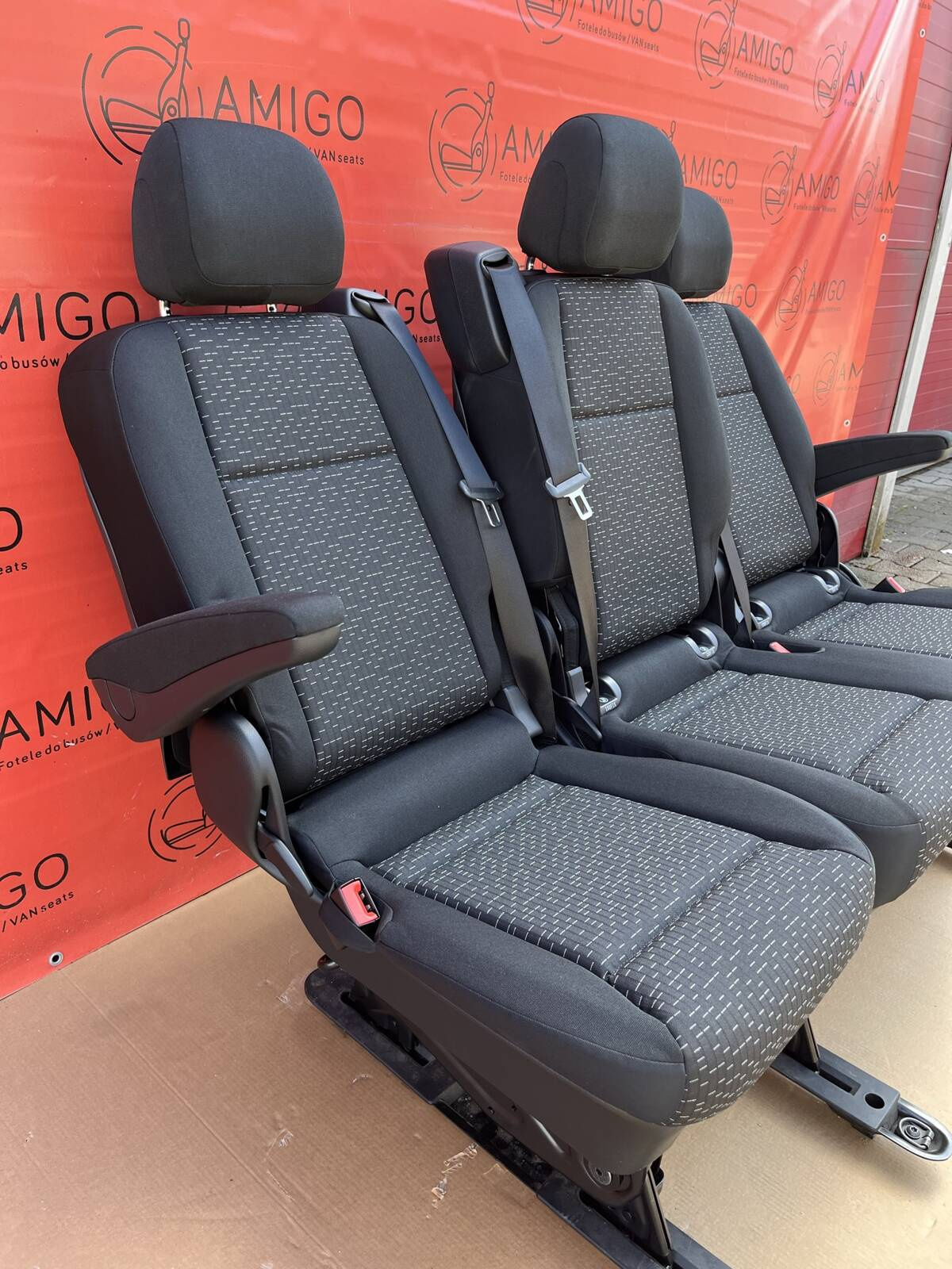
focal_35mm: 26
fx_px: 953
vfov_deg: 67.3
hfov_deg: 53.1
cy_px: 634
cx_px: 476
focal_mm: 5.1
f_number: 1.6
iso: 64
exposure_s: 1/139
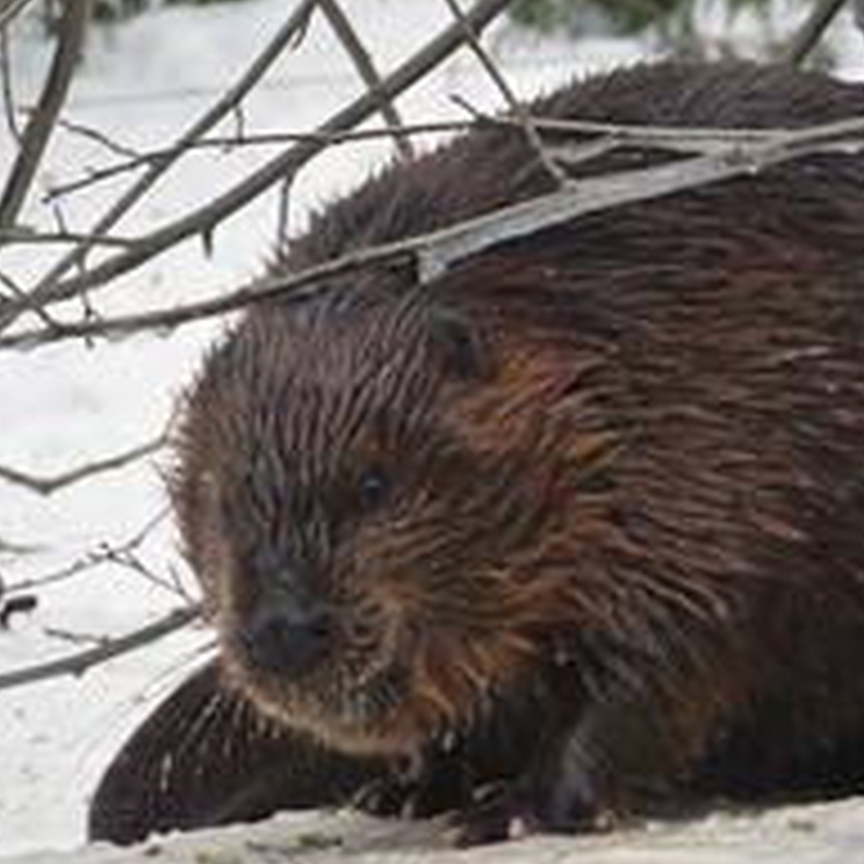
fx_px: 12538
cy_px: 601
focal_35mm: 444
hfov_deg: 3.9
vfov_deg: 3.9
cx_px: 814
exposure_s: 1/160
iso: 100
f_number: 4.2
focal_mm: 57.2
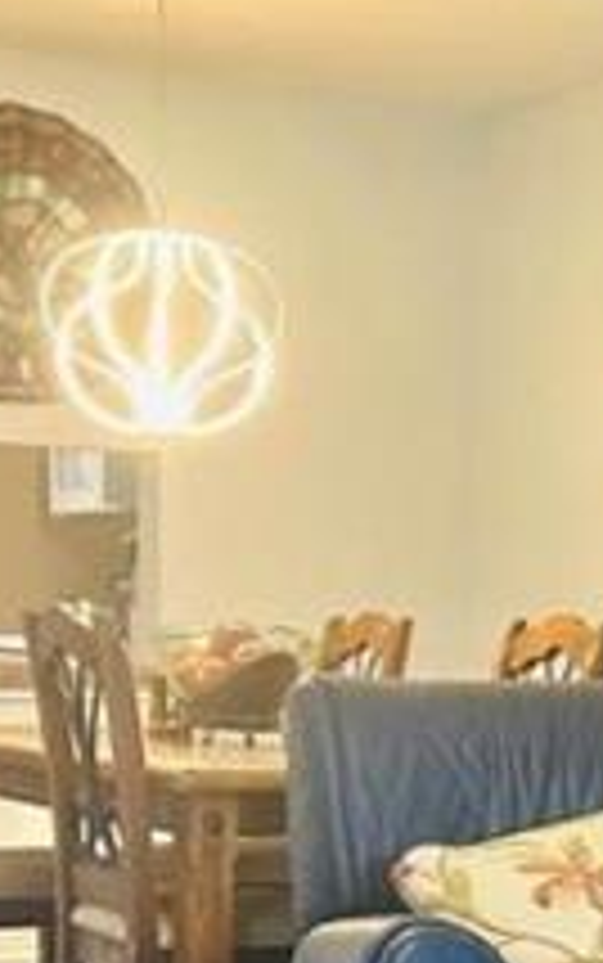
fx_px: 2495
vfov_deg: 21.6
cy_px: 749
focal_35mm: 95
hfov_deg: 13.4
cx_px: 742
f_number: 1.78
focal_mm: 6.86
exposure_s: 1/60
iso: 320
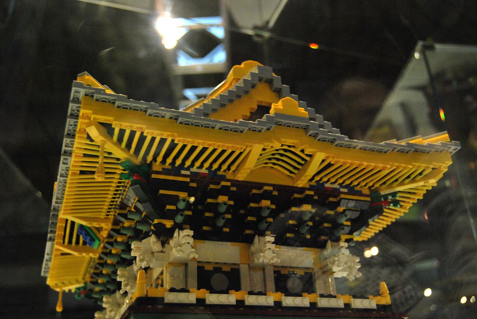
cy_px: 160
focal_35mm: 42
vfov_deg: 32.0
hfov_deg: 46.3
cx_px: 238
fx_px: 557
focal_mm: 28
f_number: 4.5
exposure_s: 1/25
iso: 800
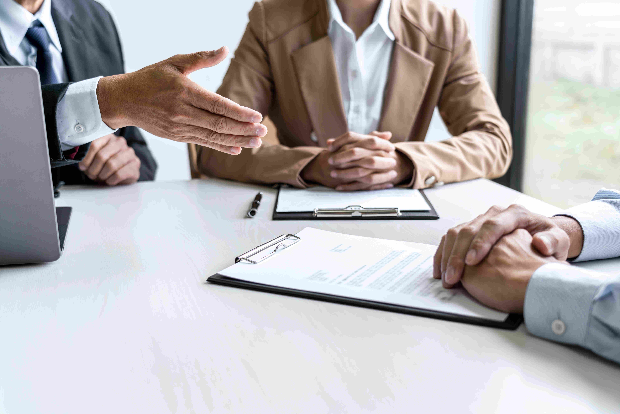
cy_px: 207
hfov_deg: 41.9
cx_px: 310
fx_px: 810
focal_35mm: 47
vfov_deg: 28.7
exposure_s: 1/80
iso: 250
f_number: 4
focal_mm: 47
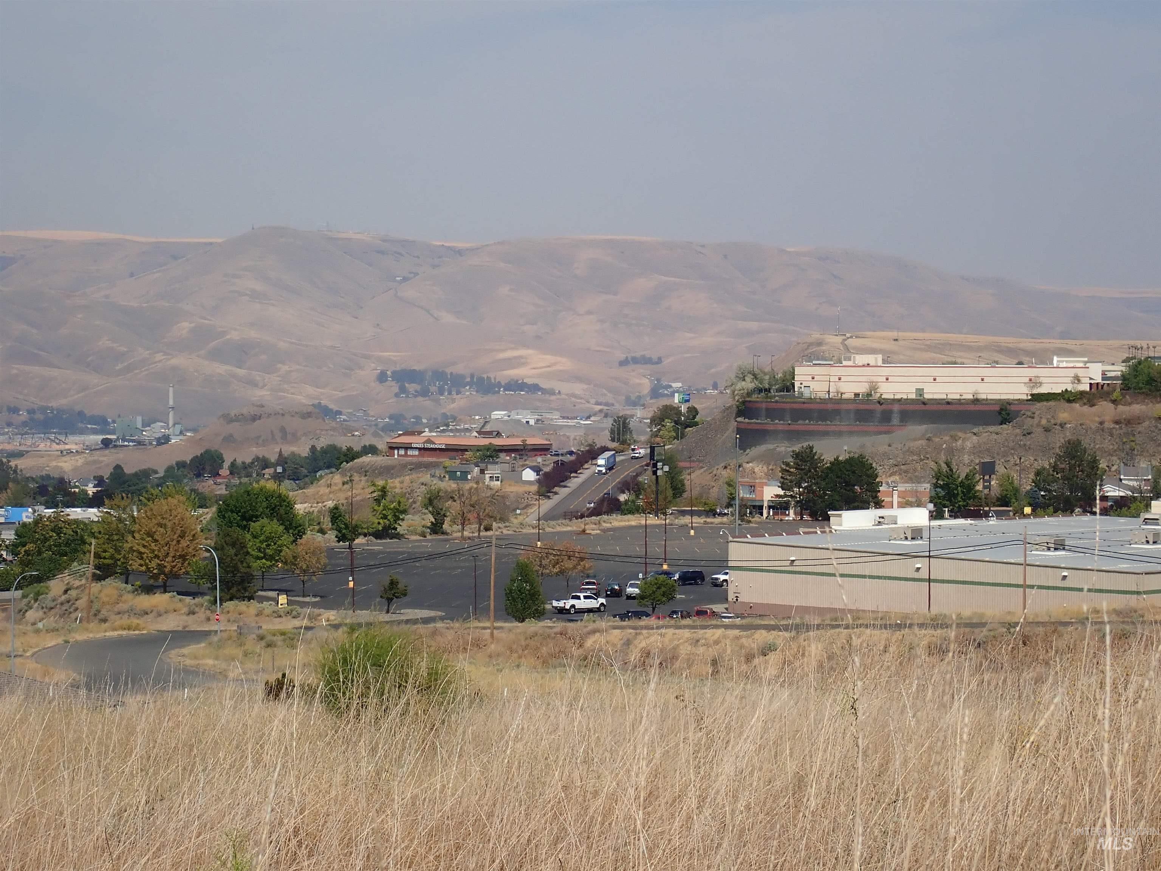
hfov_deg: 19.6
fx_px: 3354
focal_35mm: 100
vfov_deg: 14.8
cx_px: 580
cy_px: 436
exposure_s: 1/500
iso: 100
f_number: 6.3
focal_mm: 18
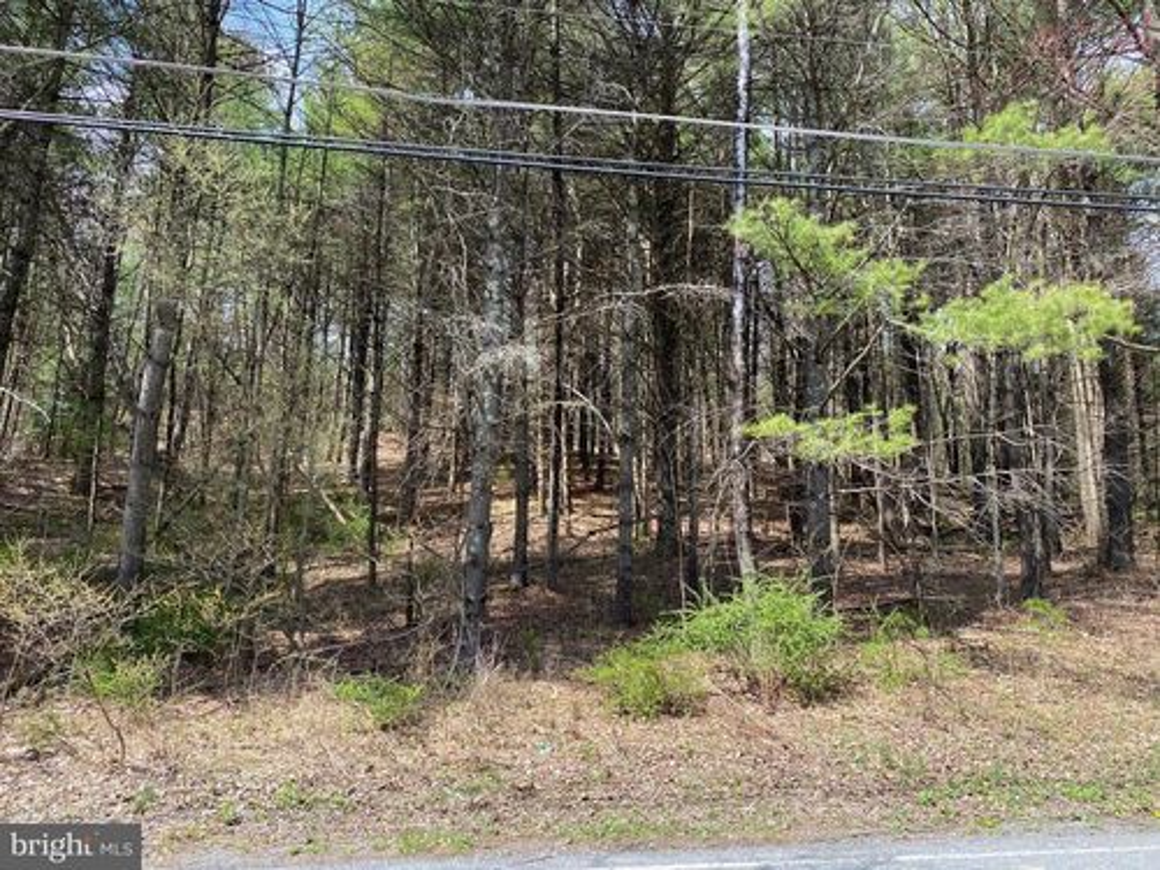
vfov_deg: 53.1
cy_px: 435
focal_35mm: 26
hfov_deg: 67.3
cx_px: 580
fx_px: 871
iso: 32
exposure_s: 1/666
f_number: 1.8
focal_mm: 4.25
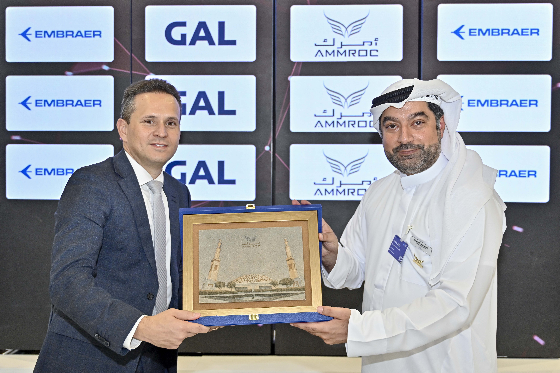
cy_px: 186
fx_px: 537
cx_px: 280
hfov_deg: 55.1
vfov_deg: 38.4
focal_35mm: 34
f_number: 4
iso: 500
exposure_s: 1/100
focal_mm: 34.5
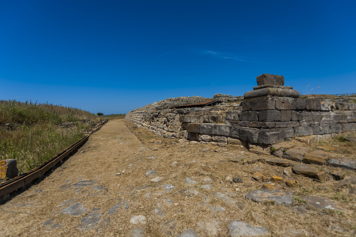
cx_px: 178
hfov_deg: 104.3
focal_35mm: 14
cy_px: 118
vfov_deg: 81.2
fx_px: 138
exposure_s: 1/3200
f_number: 2.8
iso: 100
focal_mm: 14
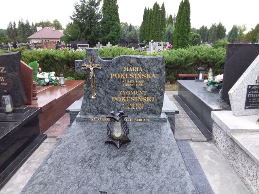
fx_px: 209
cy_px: 97
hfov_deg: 63.4
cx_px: 130
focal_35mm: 28
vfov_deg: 49.7
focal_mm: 2.91
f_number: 1.9
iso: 50
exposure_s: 1/100
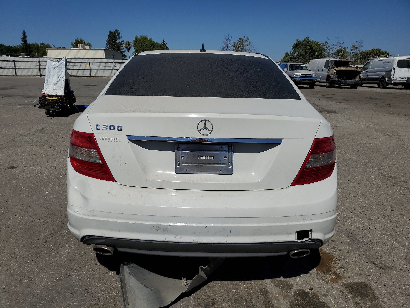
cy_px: 154
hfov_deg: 67.3
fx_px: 308
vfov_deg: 53.1
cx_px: 205
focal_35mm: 26
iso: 50
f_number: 1.5
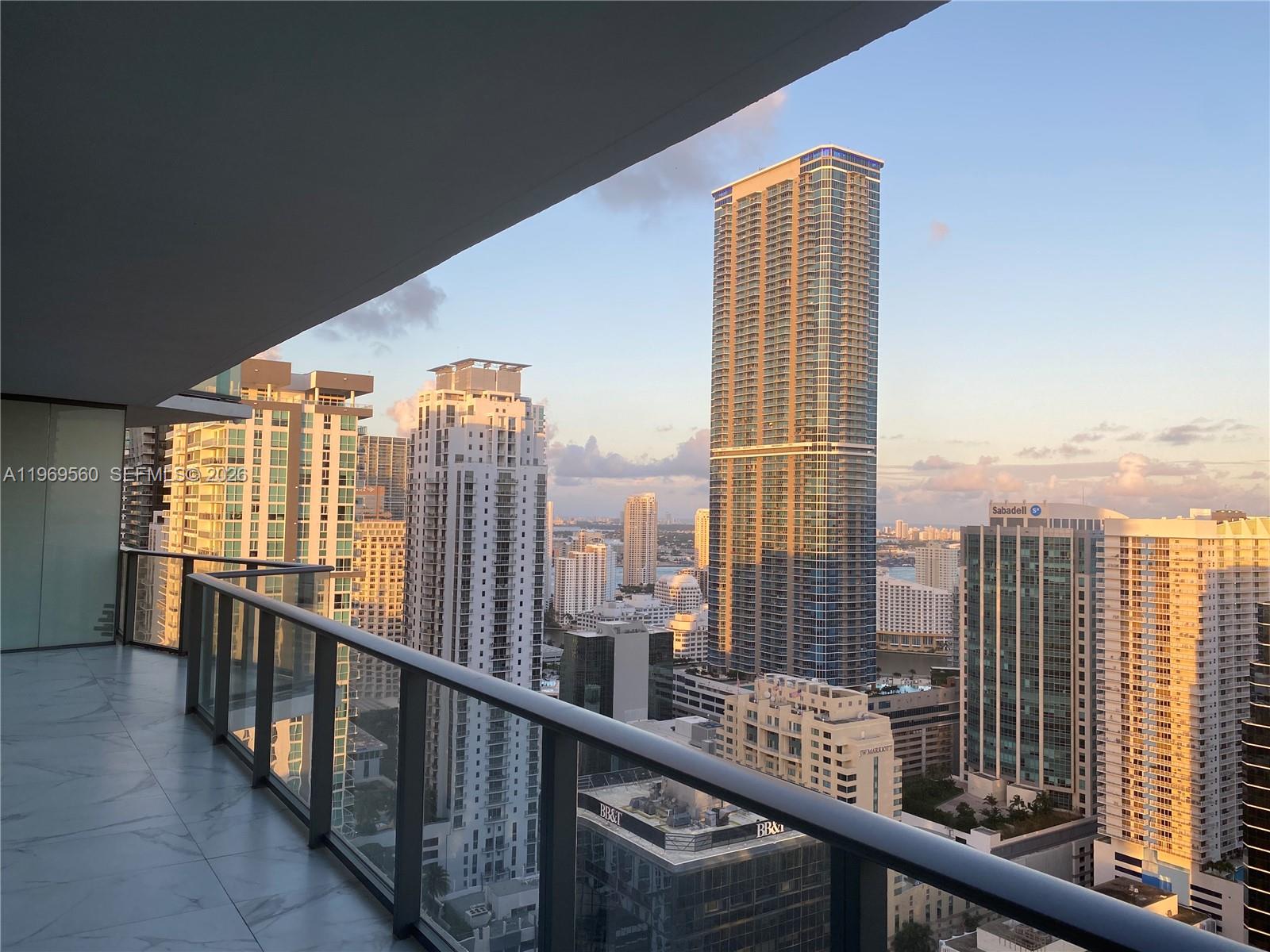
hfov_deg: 67.3
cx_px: 635
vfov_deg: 53.1
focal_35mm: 26
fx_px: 954
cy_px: 476
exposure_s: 1/458
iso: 32
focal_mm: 4.25
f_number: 1.8
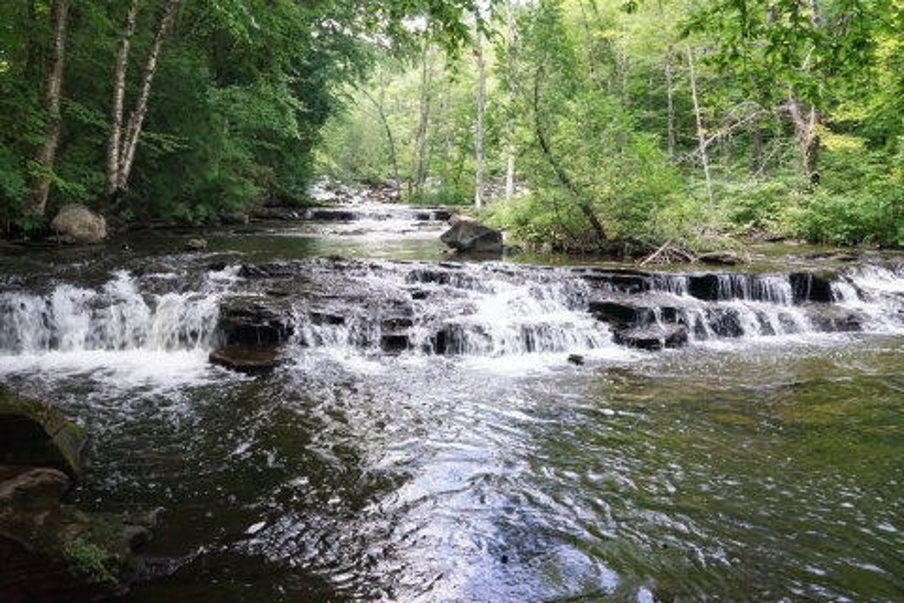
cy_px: 302
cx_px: 452
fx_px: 703
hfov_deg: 65.5
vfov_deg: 46.4
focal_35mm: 28
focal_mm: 28
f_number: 22
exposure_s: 1/60
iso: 6400
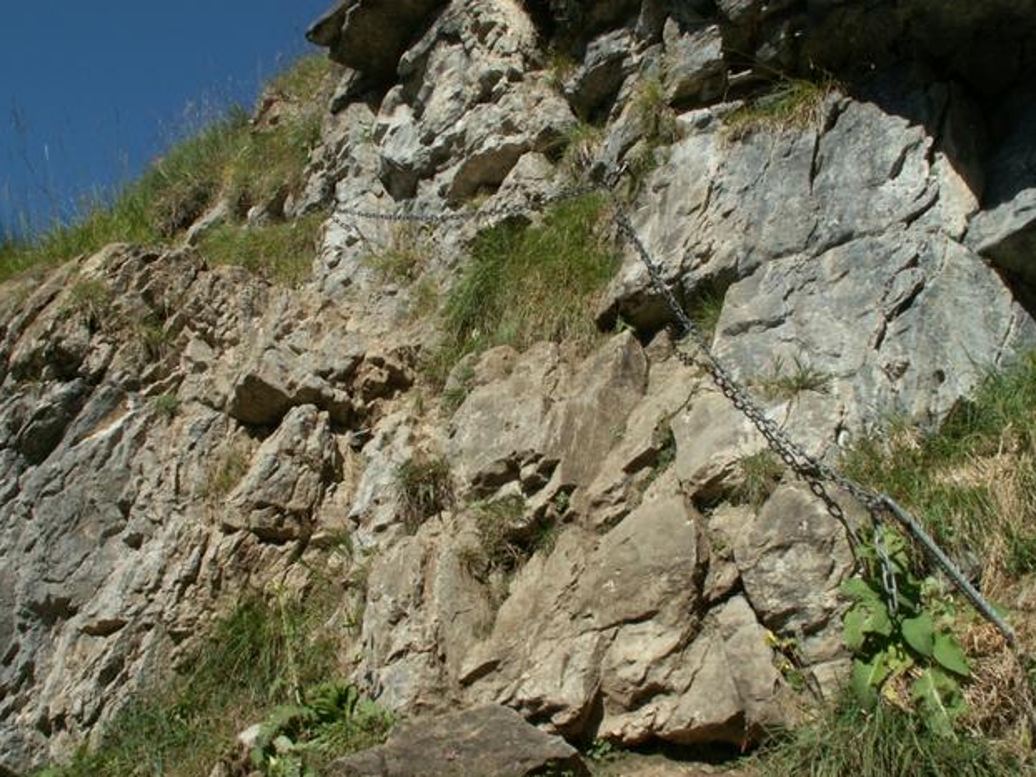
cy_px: 386
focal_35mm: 36
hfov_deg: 51.3
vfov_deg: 39.7
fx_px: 1078
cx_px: 516
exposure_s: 1/200
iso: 50
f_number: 7.1
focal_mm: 5.86
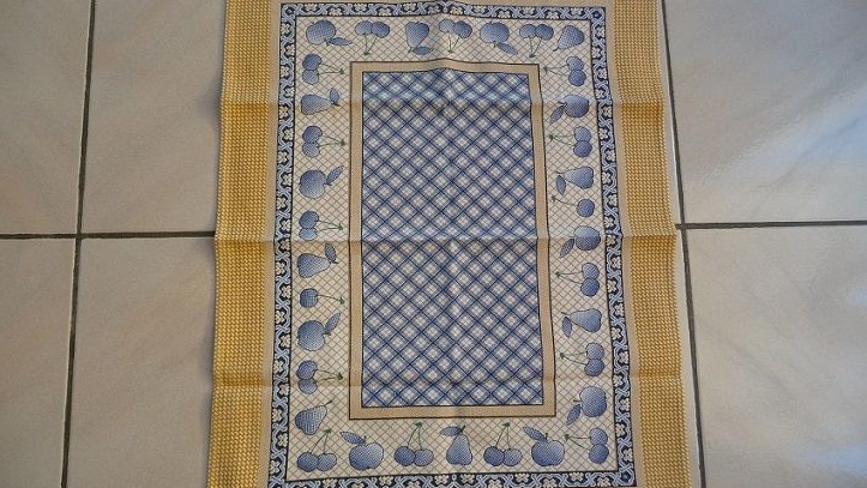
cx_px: 434
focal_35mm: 31
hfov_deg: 62.6
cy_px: 245
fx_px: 713
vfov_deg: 37.8
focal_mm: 4.7
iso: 125
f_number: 3.3
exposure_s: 1/30
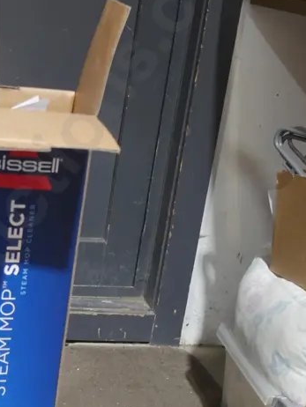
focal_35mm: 71
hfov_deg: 20.1
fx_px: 836
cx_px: 3
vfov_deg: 27.3
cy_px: 236
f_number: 3.6
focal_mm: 16
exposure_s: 1/60
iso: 800
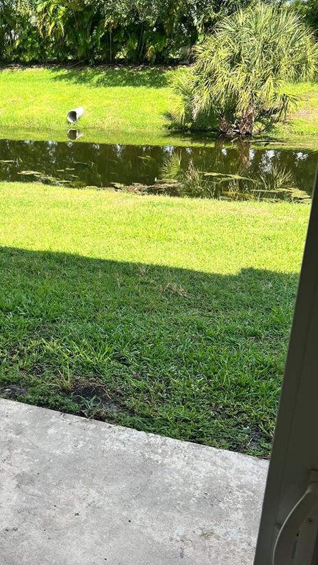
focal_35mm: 41
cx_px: 41
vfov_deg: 49.4
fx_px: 615
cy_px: 294
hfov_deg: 28.1
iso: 50
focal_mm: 5.7
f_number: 1.5
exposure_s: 1/617
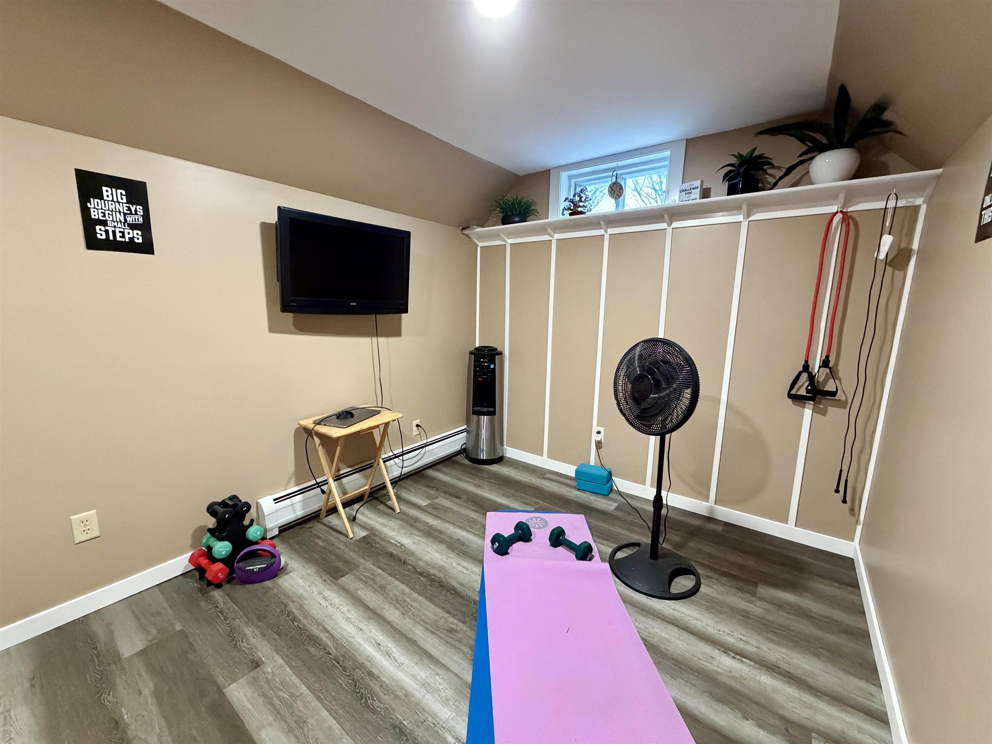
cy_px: 372
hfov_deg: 102.1
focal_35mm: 14
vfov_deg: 85.7
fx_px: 401
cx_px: 496
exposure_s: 1/60
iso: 800
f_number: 2.2
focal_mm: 2.22
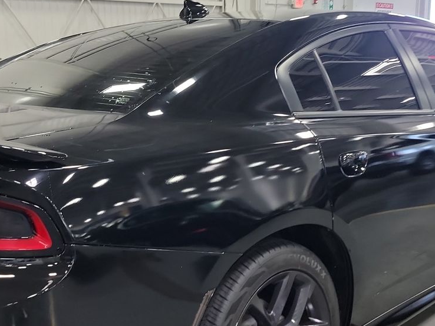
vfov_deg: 28.0
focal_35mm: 52
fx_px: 654
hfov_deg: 36.6
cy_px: 177
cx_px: 164
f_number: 1.8
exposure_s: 1/59
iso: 723
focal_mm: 6.7
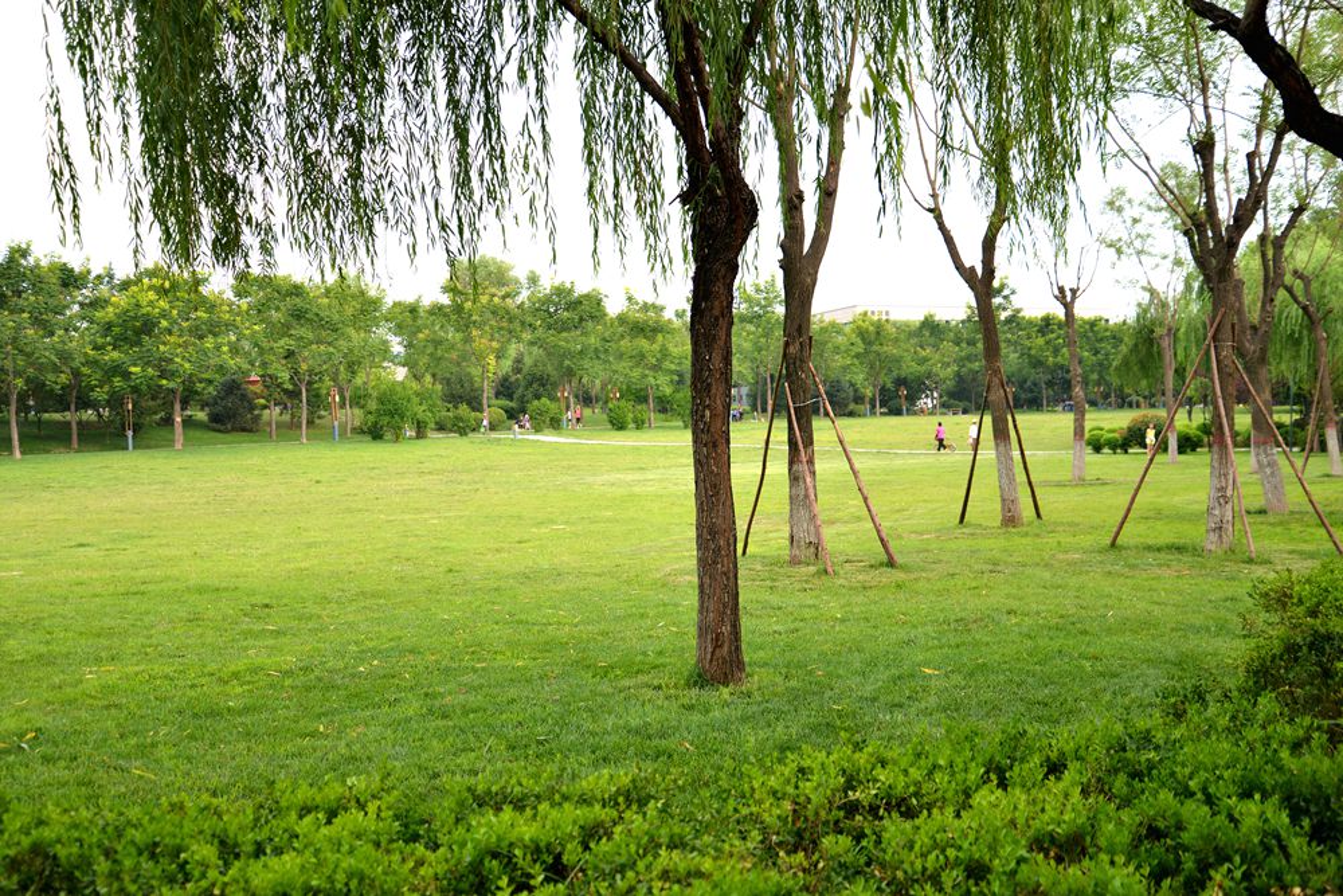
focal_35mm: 38
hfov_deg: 50.7
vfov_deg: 35.1
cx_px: 672
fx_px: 1418
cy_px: 448
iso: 100
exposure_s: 1/100
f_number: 4.5
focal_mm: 38
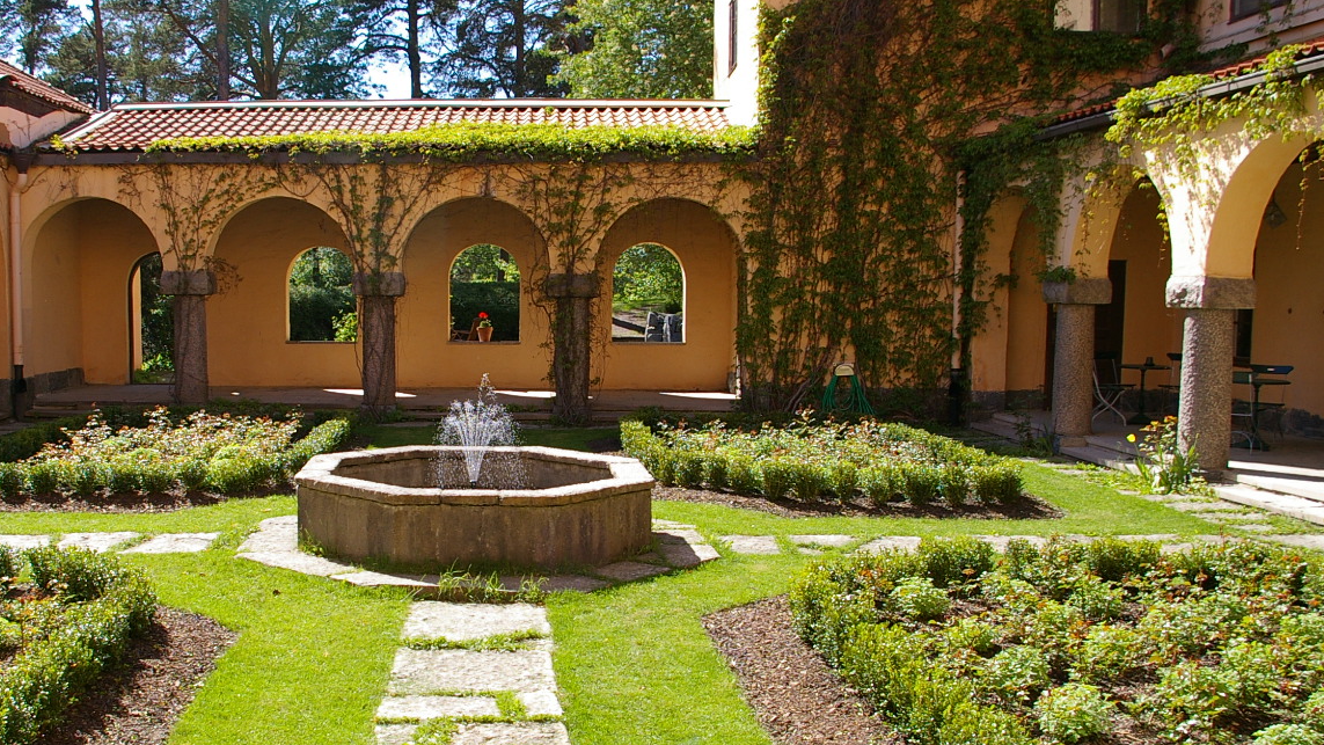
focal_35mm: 38
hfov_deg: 52.2
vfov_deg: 31.2
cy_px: 415
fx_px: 1334
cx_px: 490
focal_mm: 18
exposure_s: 1/250
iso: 200
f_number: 6.7
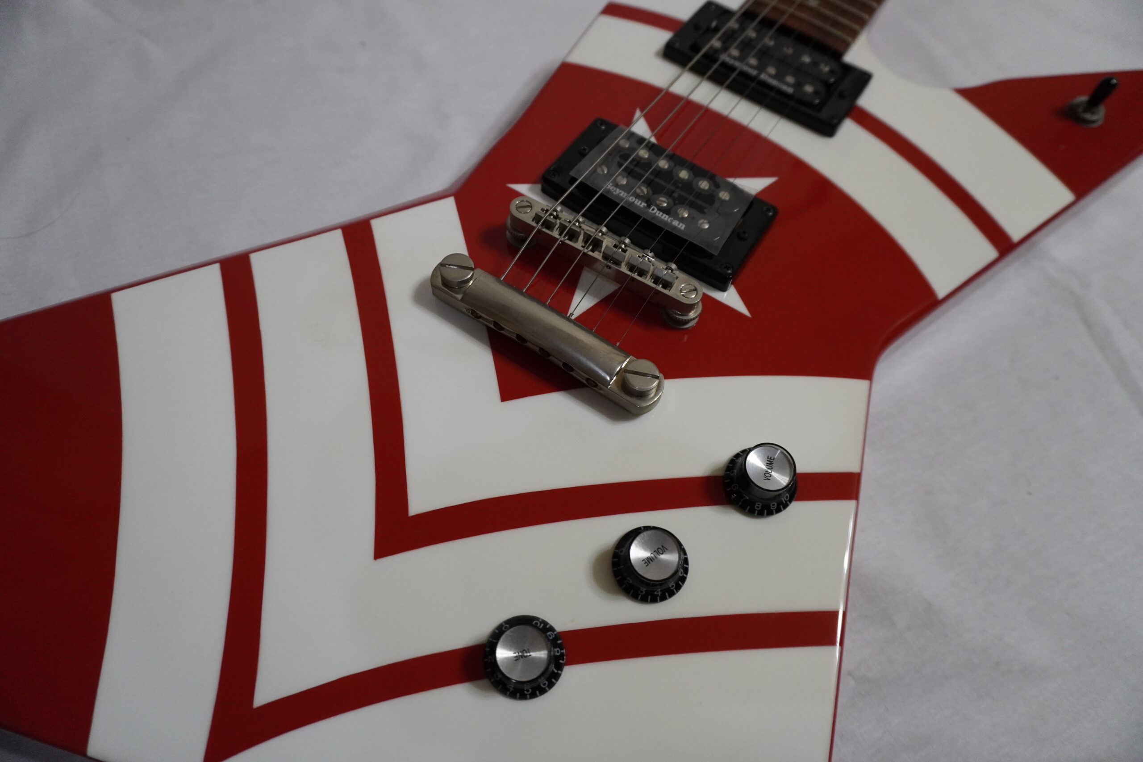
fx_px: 762
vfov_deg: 53.1
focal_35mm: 24
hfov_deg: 73.7
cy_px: 381
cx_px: 572
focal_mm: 16
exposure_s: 1/160
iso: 1600
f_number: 3.5
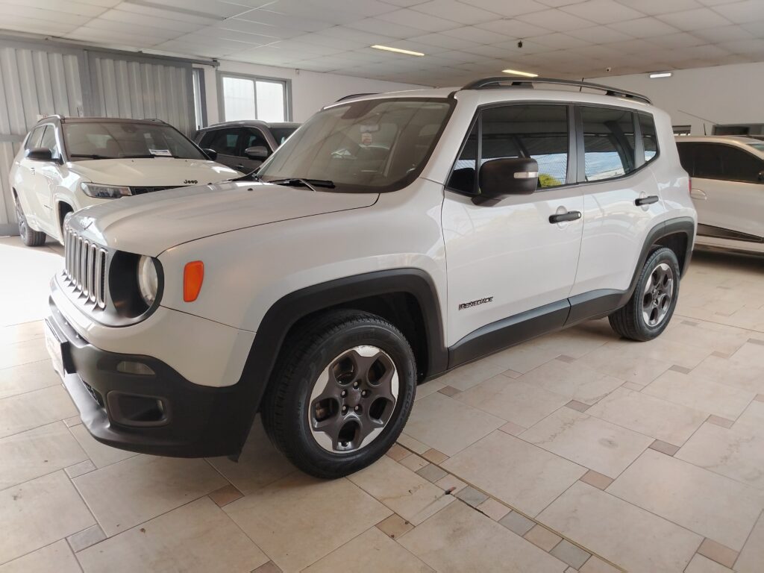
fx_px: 530
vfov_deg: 56.8
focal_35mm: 24
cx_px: 382
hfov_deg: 71.6
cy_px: 286
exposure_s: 1/100
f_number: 1.75
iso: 275
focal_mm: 5.25
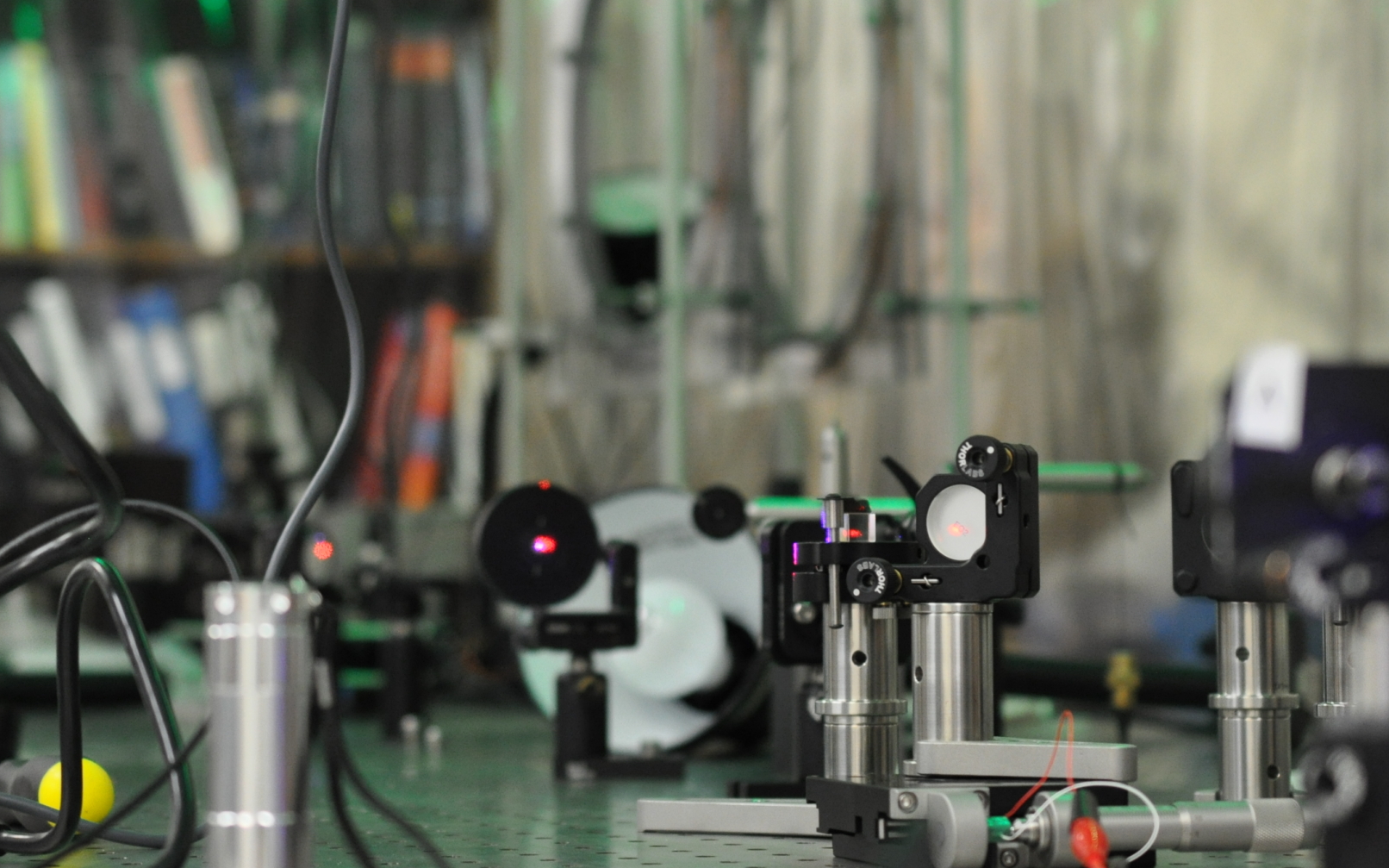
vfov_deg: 13.5
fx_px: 3671
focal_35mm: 97
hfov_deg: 21.4
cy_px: 334
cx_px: 580
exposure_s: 1/40
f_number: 3.2
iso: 800
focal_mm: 40
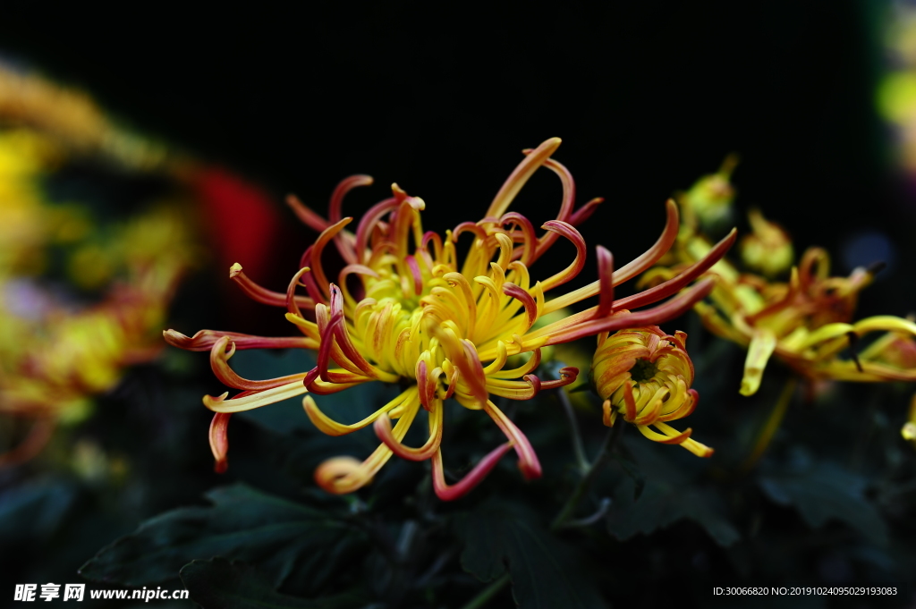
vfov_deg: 37.8
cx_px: 458
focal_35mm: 35
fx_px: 890
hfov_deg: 54.5
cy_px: 304
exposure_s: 1/80
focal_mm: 35
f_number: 3.2
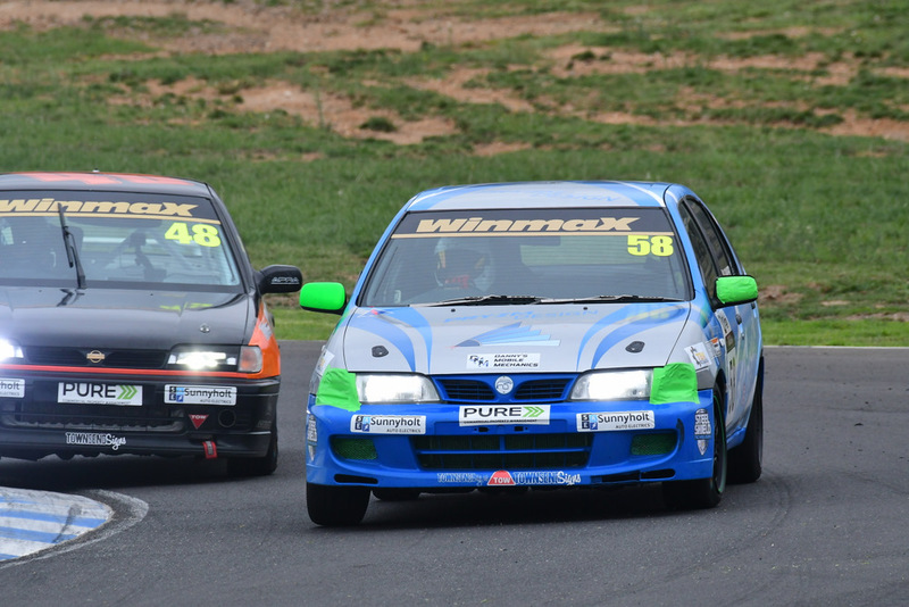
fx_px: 18186
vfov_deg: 1.9
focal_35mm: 720
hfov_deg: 2.9
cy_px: 304
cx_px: 454
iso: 800
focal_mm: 480
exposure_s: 1/640
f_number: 11
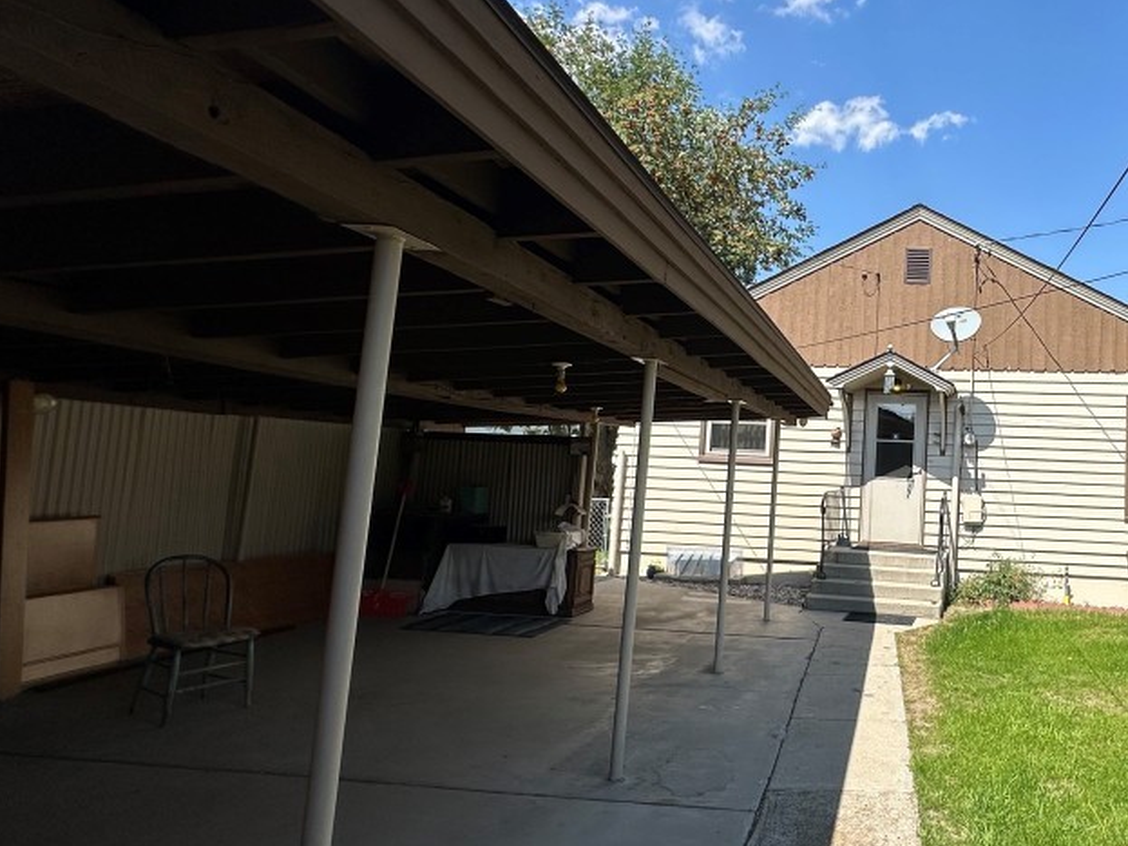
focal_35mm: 23
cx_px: 898
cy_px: 400
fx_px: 749
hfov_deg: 67.2
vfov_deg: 58.8
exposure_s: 1/1855
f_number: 2.2
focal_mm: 2.22
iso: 50
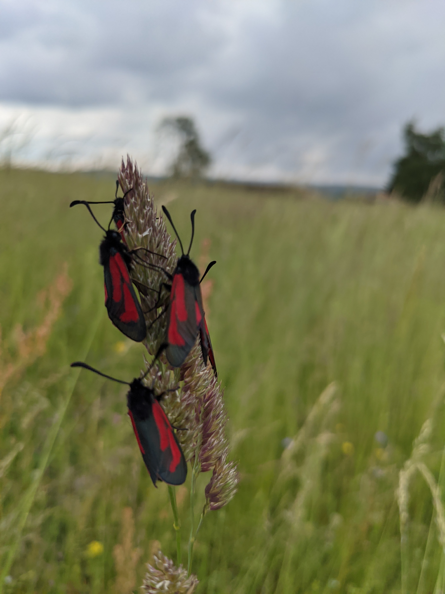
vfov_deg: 65.3
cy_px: 297
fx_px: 463
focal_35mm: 27
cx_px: 222
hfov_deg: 51.4
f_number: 1.73
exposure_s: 1/838
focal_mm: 4.38
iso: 76
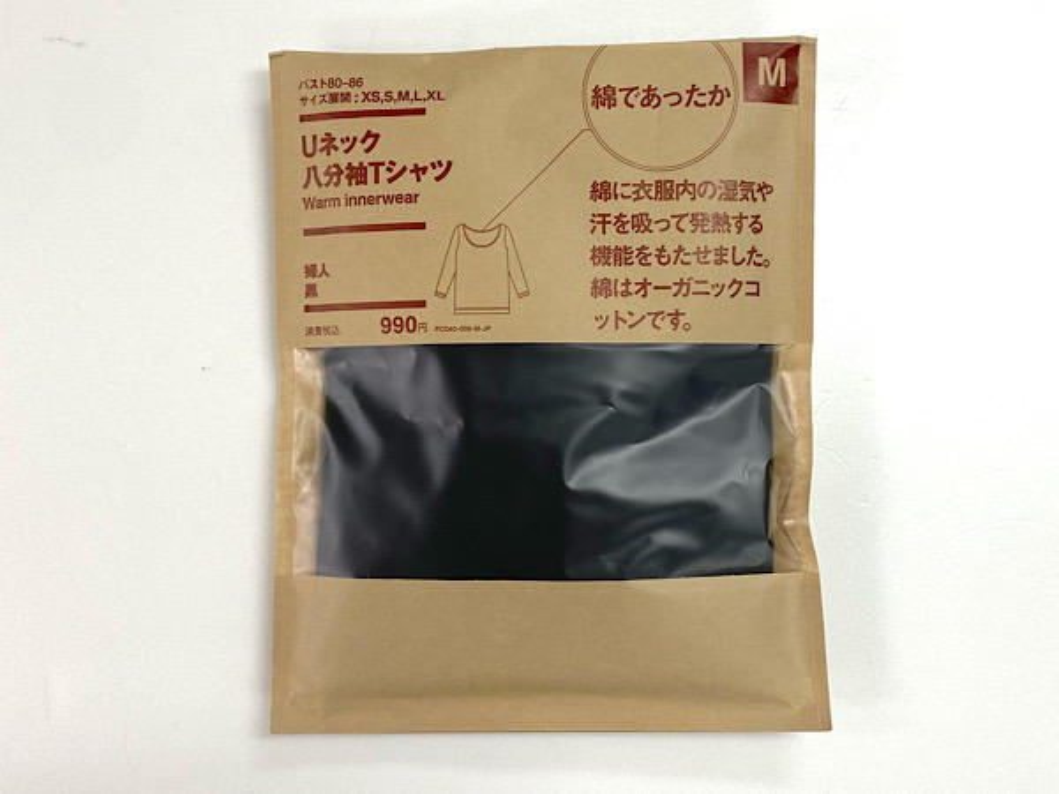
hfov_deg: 67.3
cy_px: 397
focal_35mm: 26
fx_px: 795
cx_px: 530
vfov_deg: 53.1
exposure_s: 1/120
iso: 50
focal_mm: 4.25
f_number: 1.8
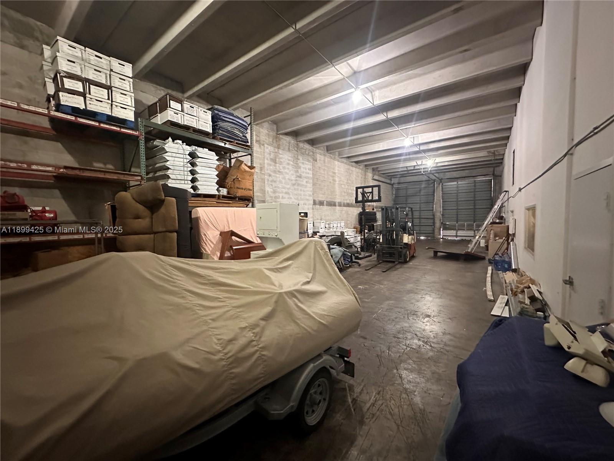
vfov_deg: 85.7
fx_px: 248
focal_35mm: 14
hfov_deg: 102.1
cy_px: 230
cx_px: 307
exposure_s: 1/40
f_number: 2.2
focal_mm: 2.22
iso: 1000
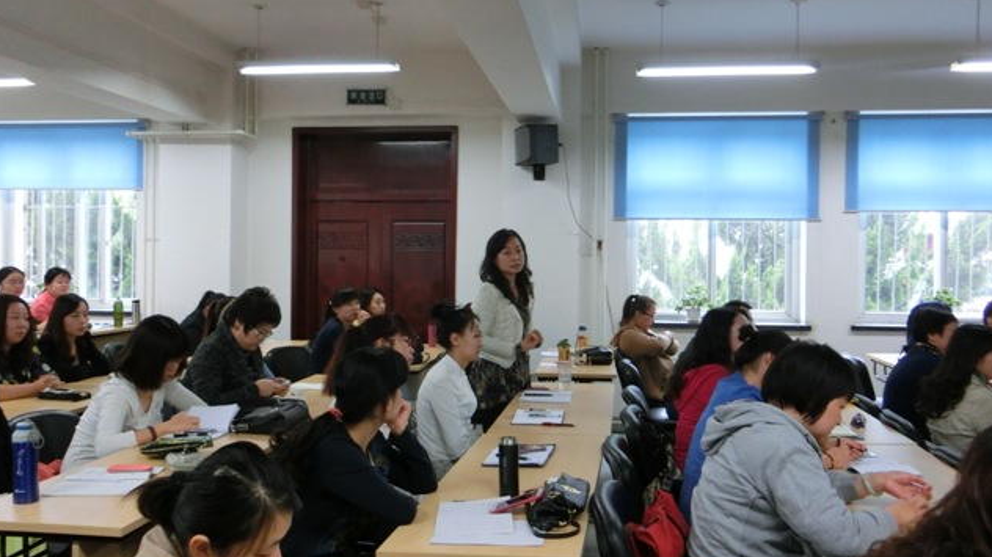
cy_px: 273
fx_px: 841
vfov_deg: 36.6
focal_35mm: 32
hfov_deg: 61.0
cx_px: 496
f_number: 3.7
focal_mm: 5.2
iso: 400
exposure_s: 1/30
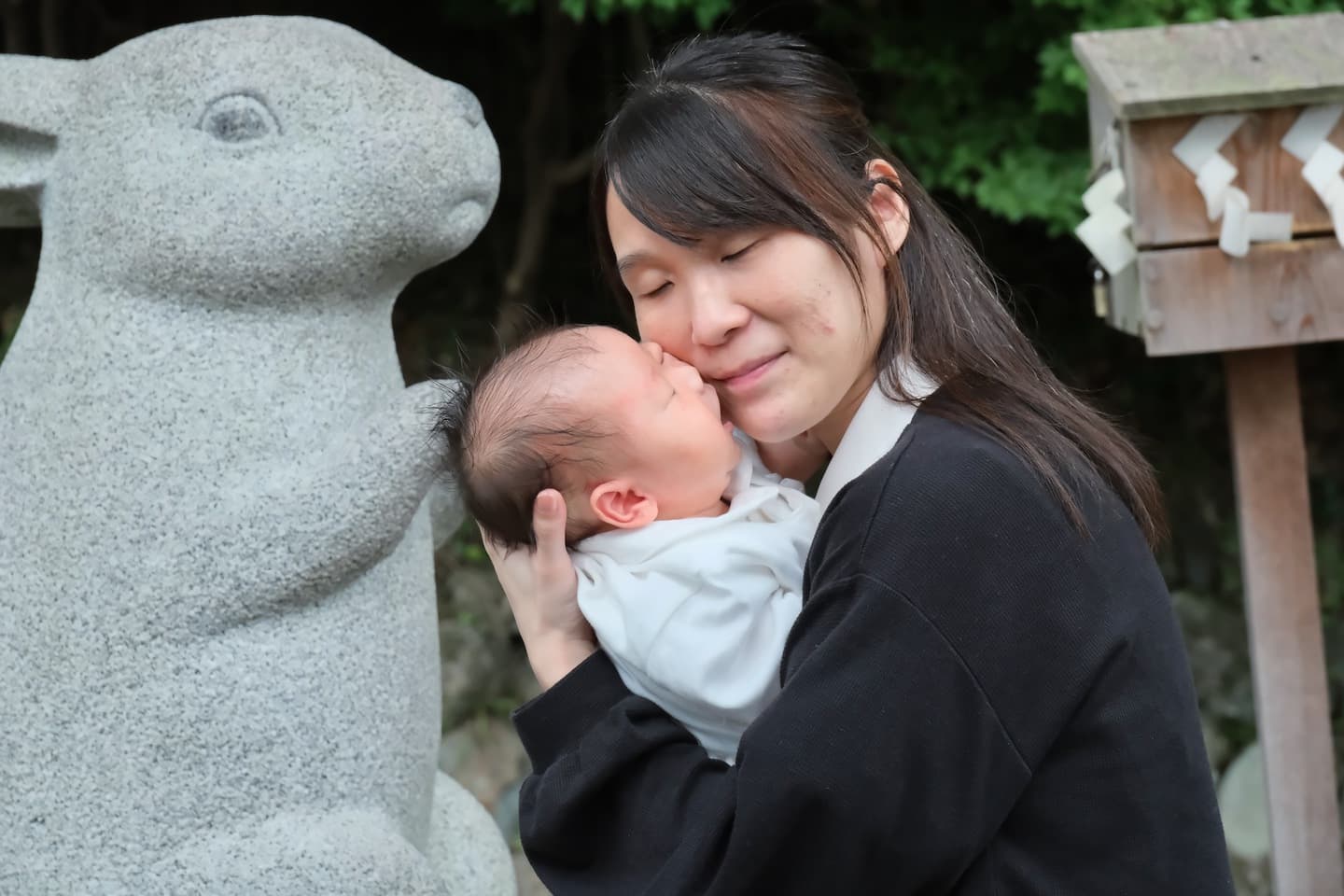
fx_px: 3920
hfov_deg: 19.5
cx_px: 672
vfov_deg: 13.0
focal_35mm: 105
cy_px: 448
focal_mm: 70
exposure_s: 1/250
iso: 1600
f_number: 5.6
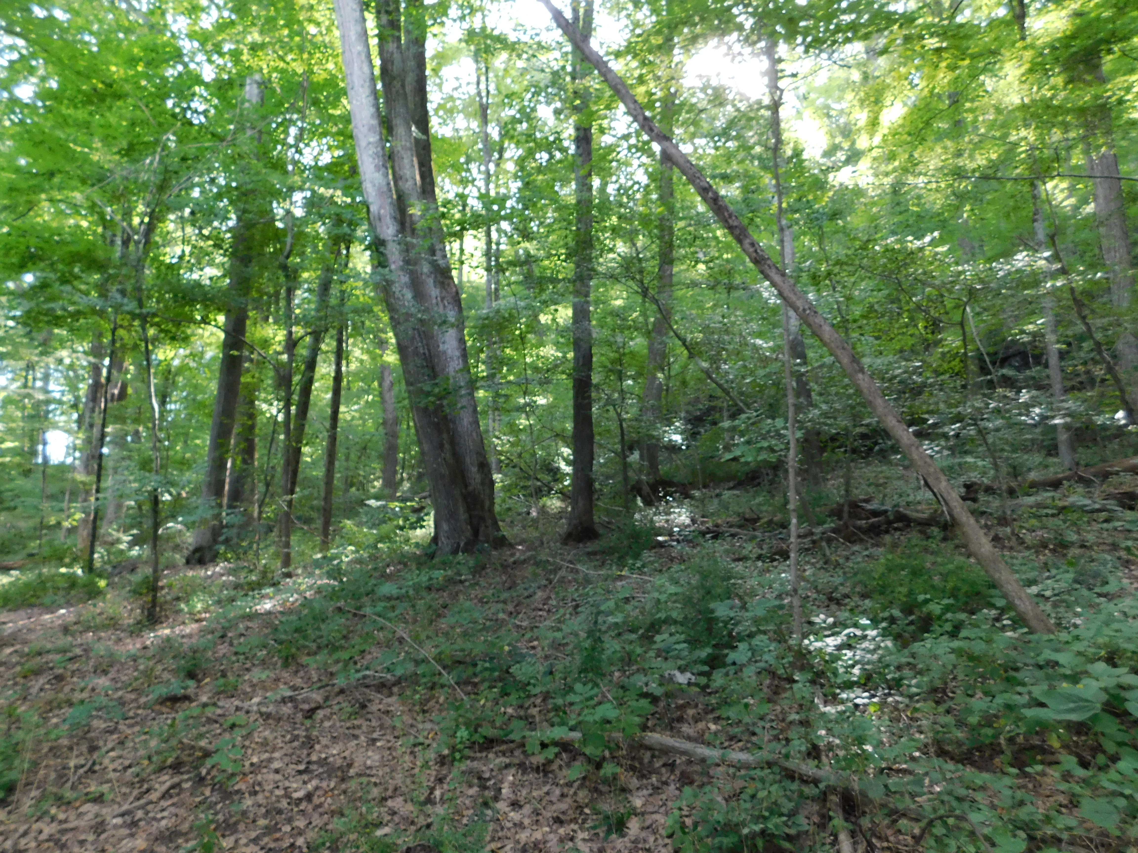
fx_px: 756
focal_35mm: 23
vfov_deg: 58.9
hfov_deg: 73.9
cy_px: 426
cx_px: 569
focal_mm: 4
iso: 320
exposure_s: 1/30
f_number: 3
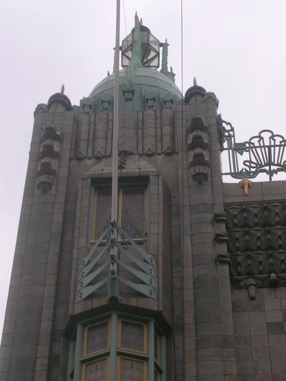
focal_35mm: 105
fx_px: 1157
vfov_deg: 18.7
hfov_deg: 14.1
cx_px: 143
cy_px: 190
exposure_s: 1/223
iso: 50
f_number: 8.2
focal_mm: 16.2
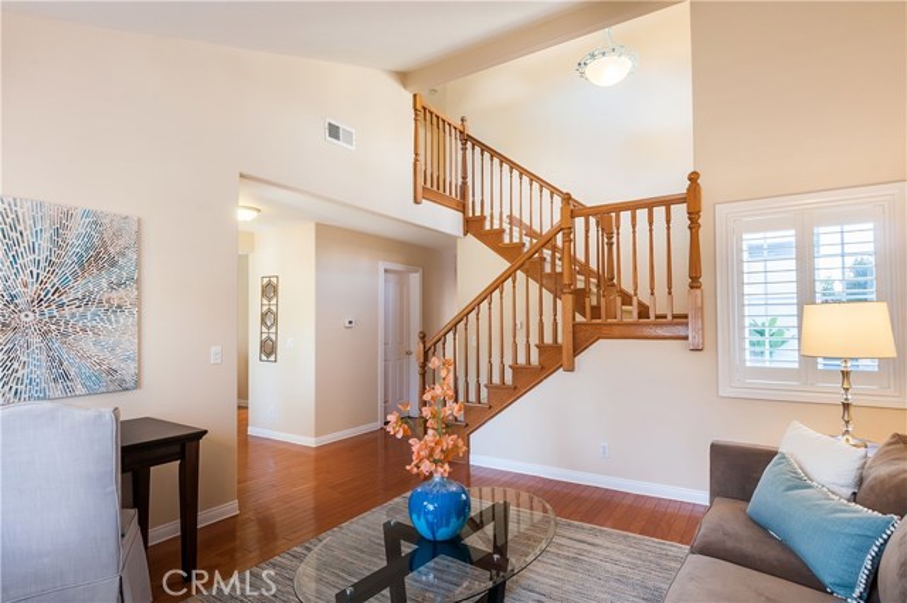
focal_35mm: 18
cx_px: 454
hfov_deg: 90.1
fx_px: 453
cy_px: 302
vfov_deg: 67.2
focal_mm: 12
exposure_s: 1/5
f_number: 14
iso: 200
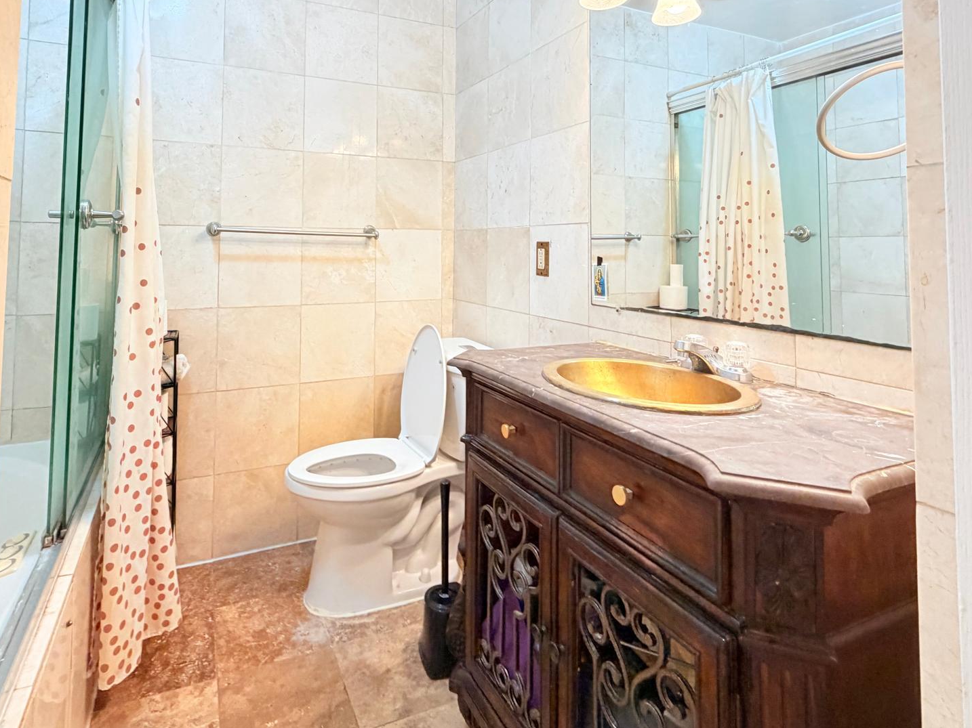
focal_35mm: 20
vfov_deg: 63.6
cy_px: 221
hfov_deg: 81.5
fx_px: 561
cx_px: 441
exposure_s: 1/60
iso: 250
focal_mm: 2.22
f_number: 2.2
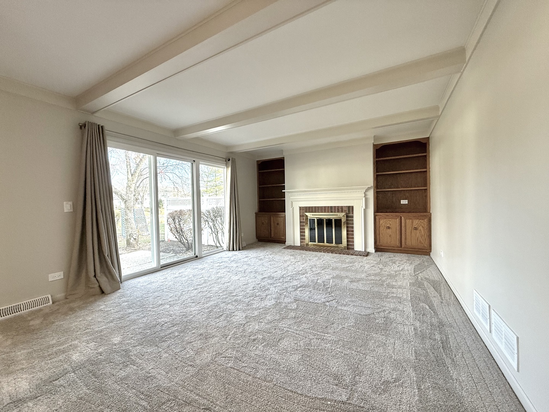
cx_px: 274
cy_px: 206
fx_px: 222
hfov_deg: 102.1
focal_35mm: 14
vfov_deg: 85.7
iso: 160
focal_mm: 2.22
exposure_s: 1/120
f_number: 2.2
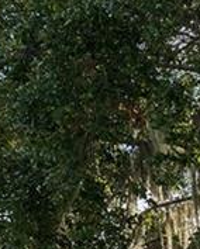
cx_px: 727
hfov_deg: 8.0
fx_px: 1064
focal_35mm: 144
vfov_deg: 11.8
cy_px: 522
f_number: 7.1
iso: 250
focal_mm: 17
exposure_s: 1/100
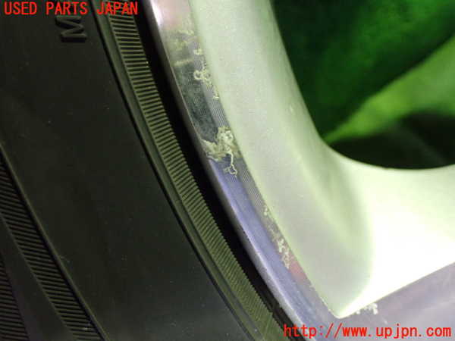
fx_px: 394
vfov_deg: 46.8
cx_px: 228
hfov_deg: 60.0
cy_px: 170
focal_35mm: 30
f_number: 2.3
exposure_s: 1/30
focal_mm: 5.4
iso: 800
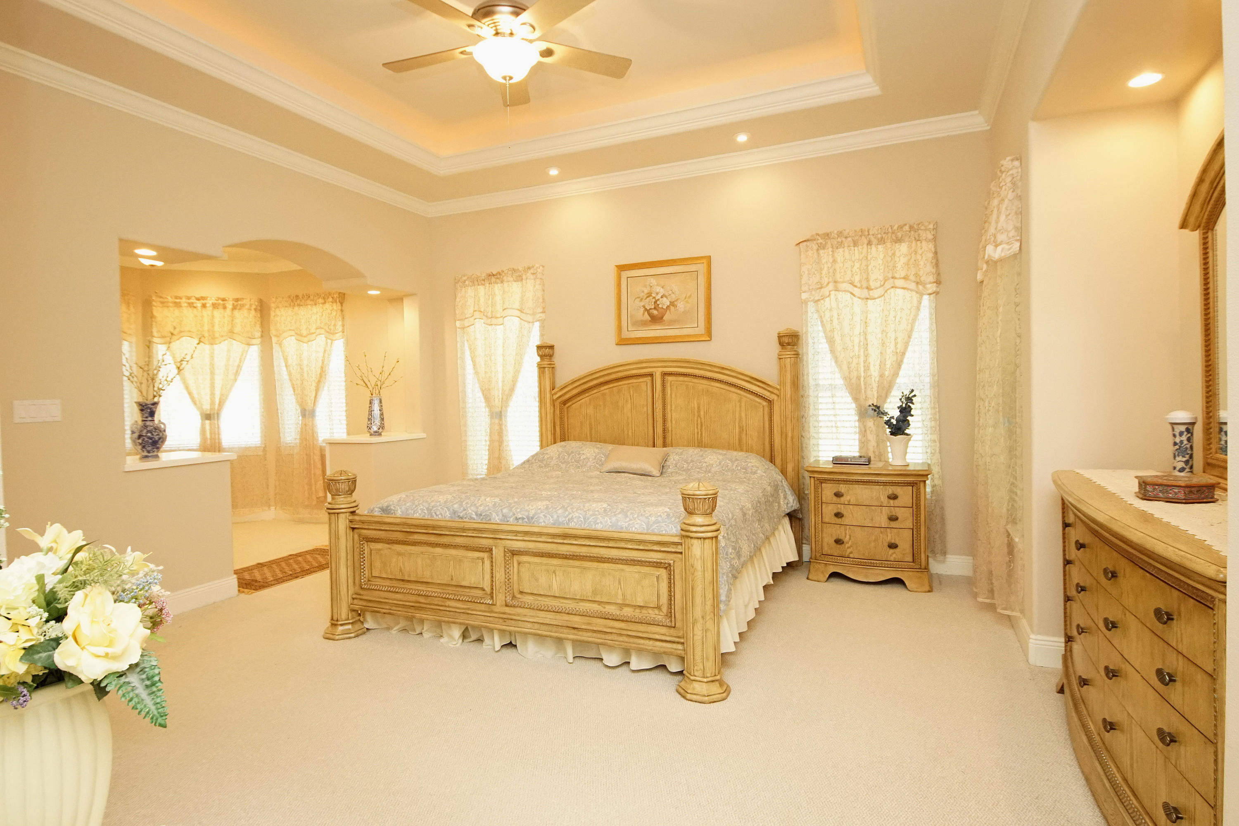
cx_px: 620
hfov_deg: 90.0
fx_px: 620
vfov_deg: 67.4
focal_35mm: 18
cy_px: 413
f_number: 4.5
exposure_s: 1/160
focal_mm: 12
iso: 5000
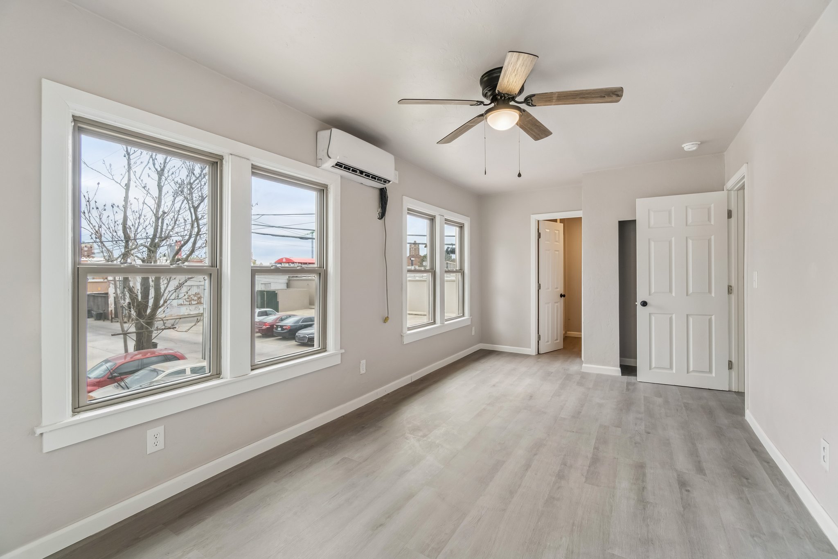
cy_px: 280
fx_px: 349
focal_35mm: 15
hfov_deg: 100.4
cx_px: 419
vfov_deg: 77.3
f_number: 6.3
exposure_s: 1/125
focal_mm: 10
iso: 200
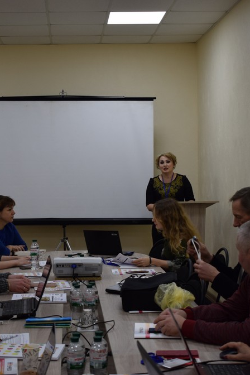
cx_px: 104
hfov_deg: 21.2
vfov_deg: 31.4
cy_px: 190
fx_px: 667
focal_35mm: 64
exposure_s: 1/80
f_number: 4.5
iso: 400
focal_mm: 28
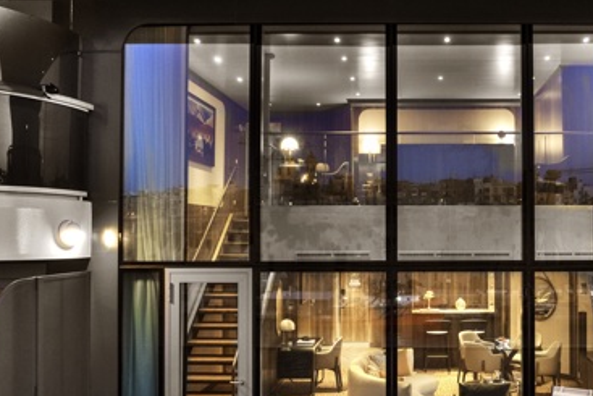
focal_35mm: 30
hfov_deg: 60.8
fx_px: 494
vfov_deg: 43.0
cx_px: 383
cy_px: 268
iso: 570
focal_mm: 8.38
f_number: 2.8
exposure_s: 1/10
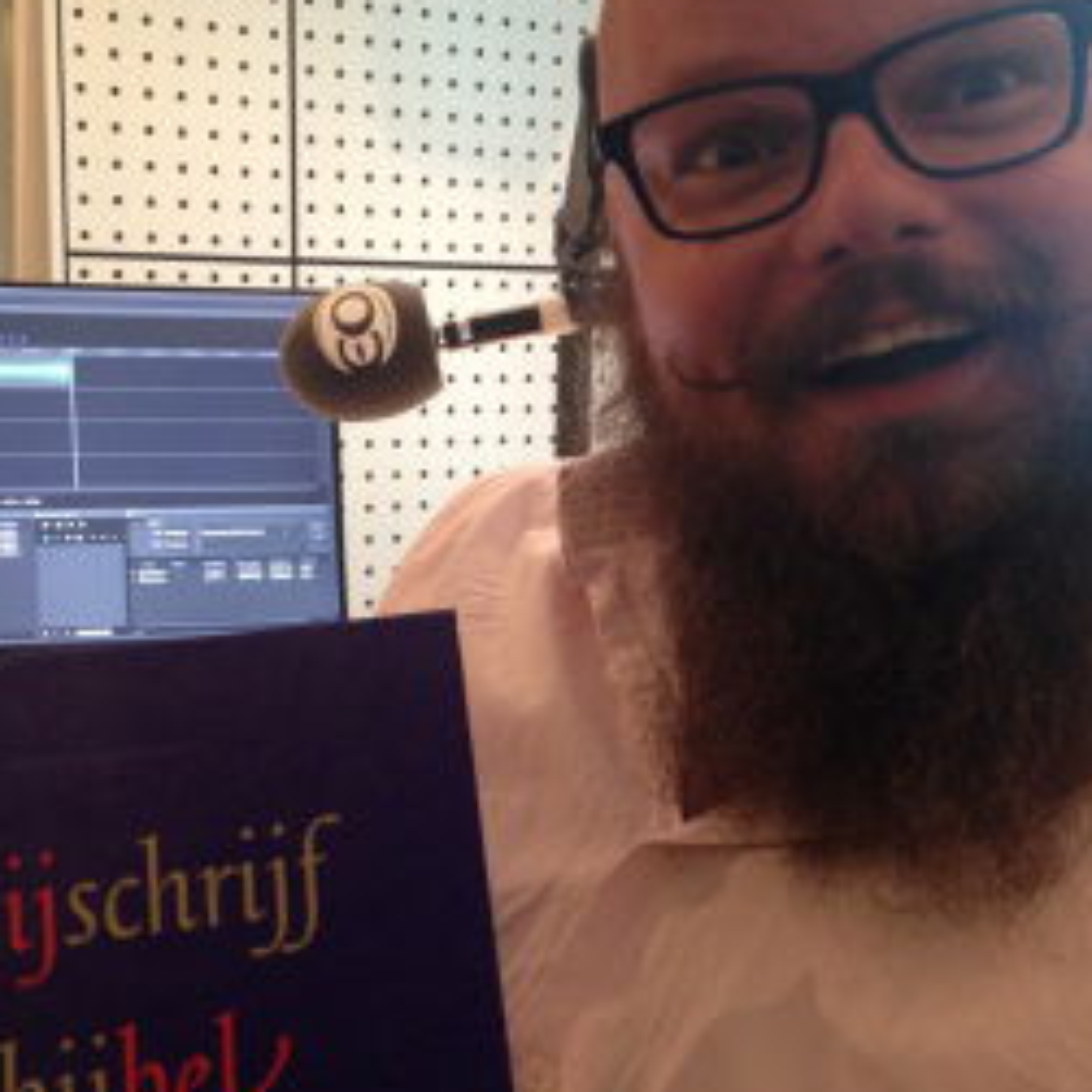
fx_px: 2070
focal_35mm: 58
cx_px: 513
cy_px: 616
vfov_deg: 29.5
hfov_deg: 29.5
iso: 200
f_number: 2.4
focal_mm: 4.12
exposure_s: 1/20
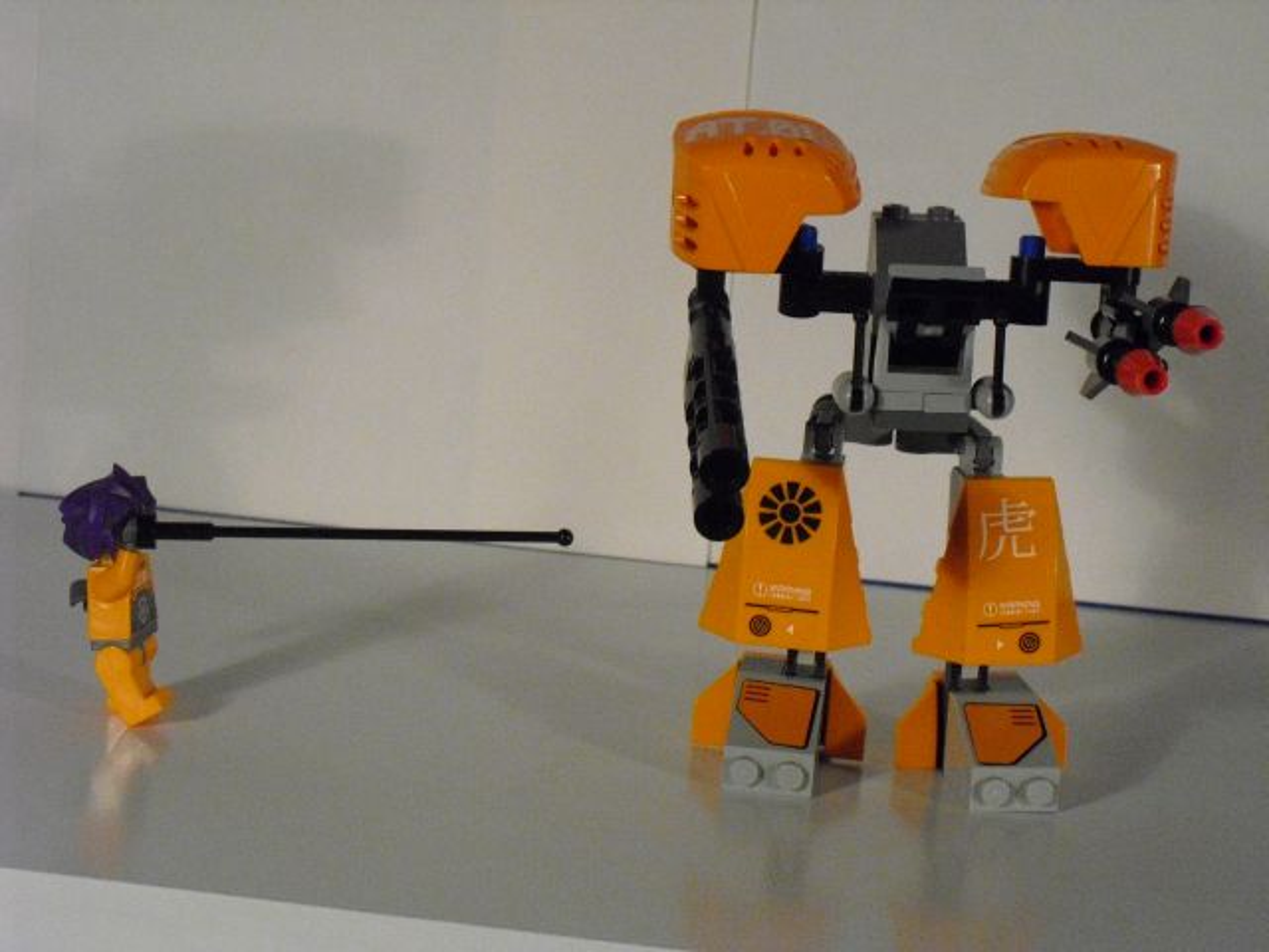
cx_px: 634
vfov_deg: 19.9
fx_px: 2713
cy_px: 476
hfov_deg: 26.3
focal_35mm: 74
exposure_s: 1/100
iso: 800
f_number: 4.6
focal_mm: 13.1
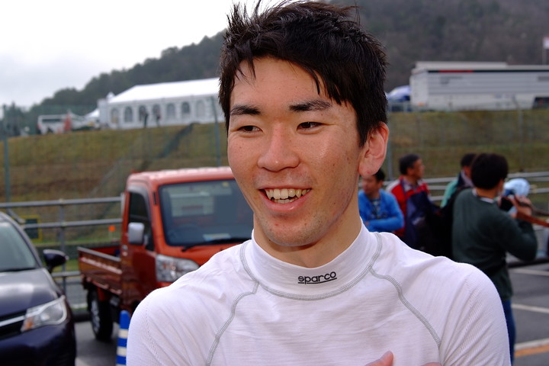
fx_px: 823
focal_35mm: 54
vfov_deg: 25.1
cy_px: 183
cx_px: 274
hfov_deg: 36.9
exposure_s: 1/200
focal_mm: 36
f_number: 8
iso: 100
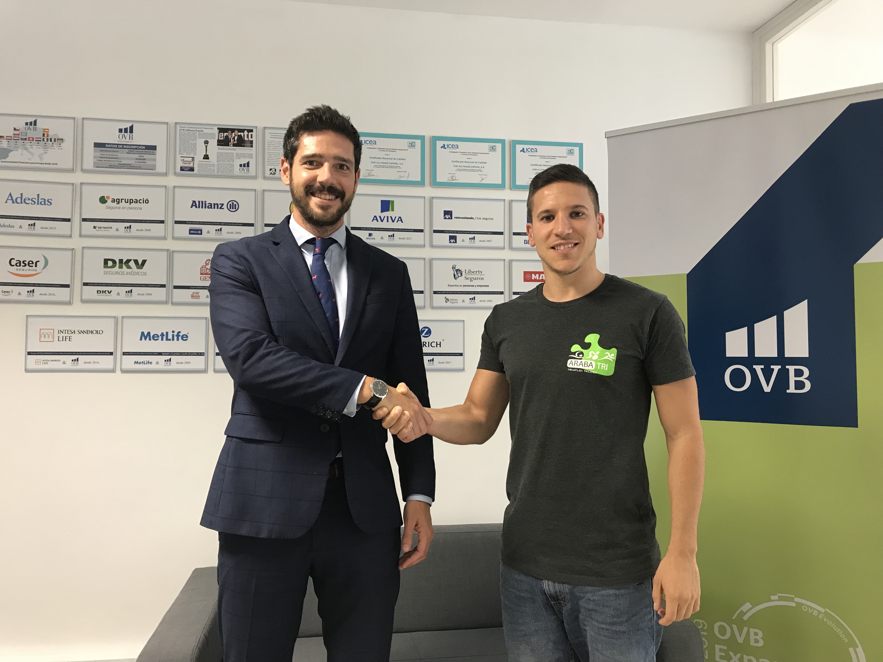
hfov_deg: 63.4
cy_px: 331
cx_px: 442
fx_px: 714
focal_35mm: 28
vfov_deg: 49.7
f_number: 1.8
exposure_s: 1/17
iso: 40
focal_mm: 3.99
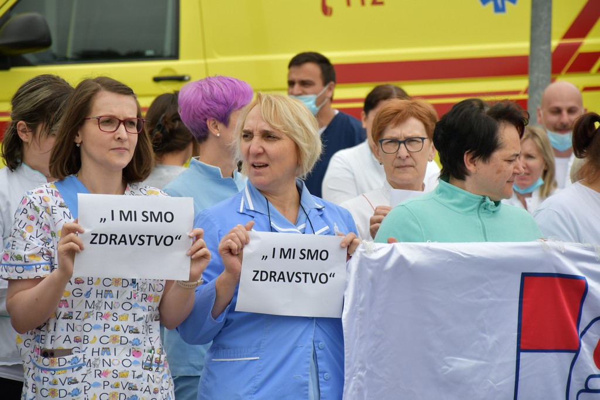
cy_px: 200
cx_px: 300
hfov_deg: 9.8
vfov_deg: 6.5
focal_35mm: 210
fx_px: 3500
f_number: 5.6
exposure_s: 1/1000
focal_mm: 140
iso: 280
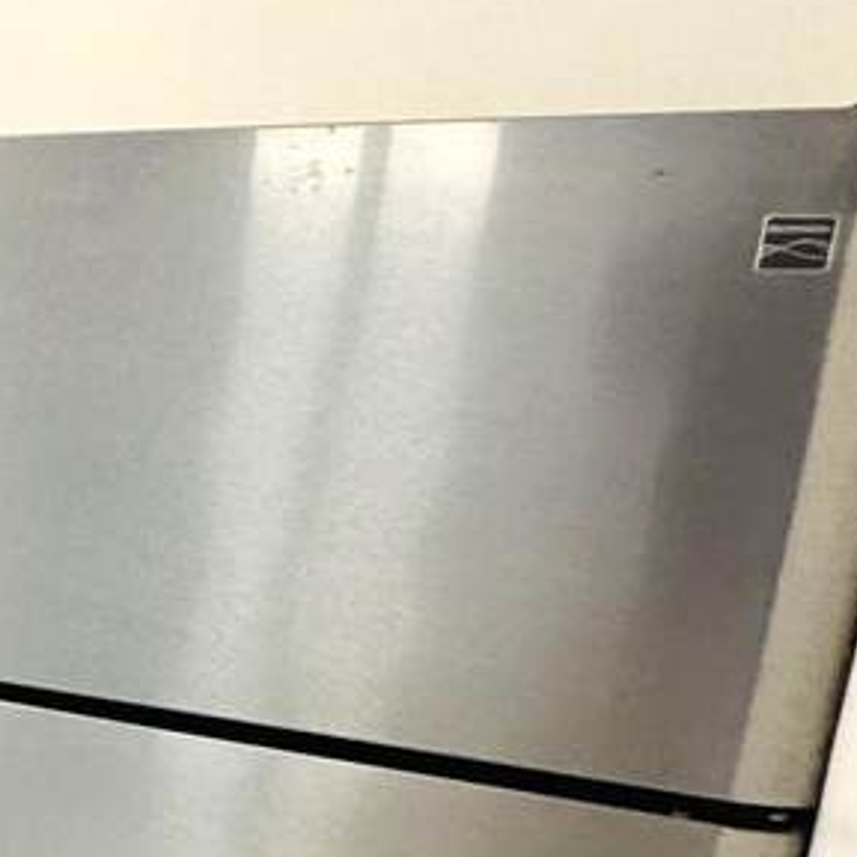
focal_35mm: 55
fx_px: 1541
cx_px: -789
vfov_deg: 30.3
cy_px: 695
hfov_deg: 19.8
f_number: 2.2
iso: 200
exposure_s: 1/120
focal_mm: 2.22
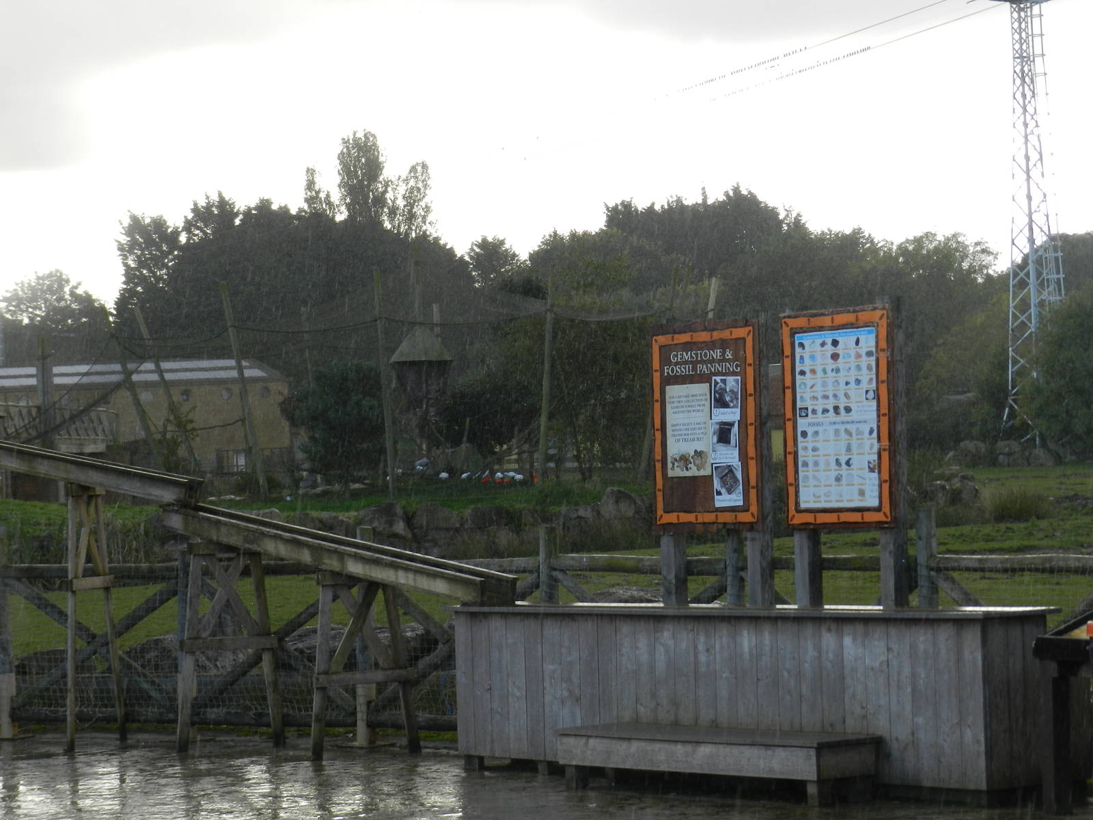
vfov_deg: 14.8
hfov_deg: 19.6
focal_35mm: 100
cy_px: 410
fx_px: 3157
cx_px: 546
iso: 160
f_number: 4.6
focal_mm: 17.7
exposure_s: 1/250
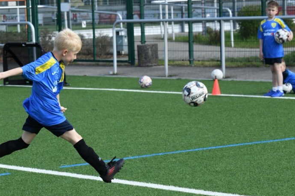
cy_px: 117
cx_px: 86
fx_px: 1360
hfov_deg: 12.4
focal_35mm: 166
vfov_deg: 8.3
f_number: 9
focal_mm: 112
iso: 1250
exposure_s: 1/1250
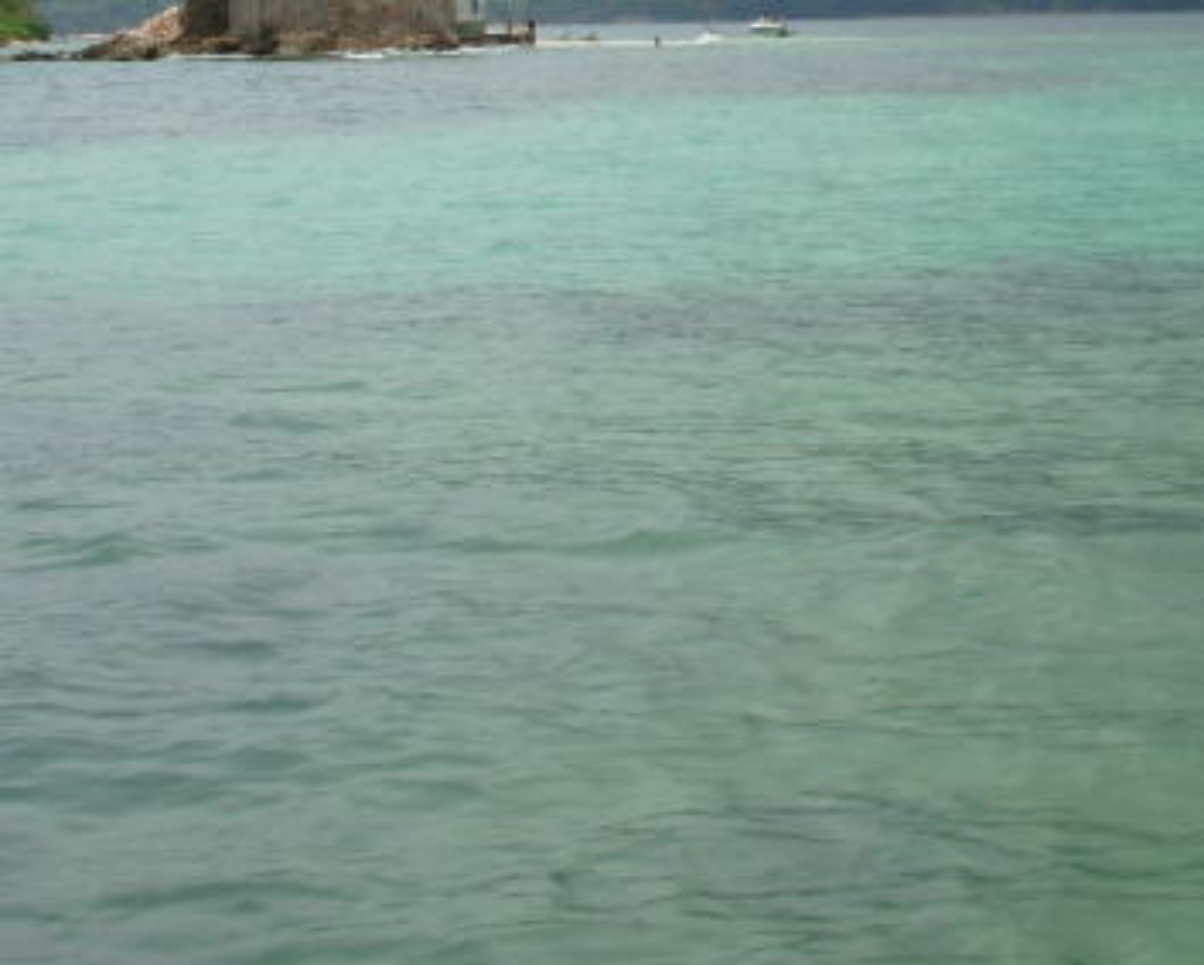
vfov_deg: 18.0
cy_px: 68
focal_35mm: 84
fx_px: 2996
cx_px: 1201
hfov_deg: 21.9
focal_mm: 6.3
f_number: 4.9
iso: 50
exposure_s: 1/558
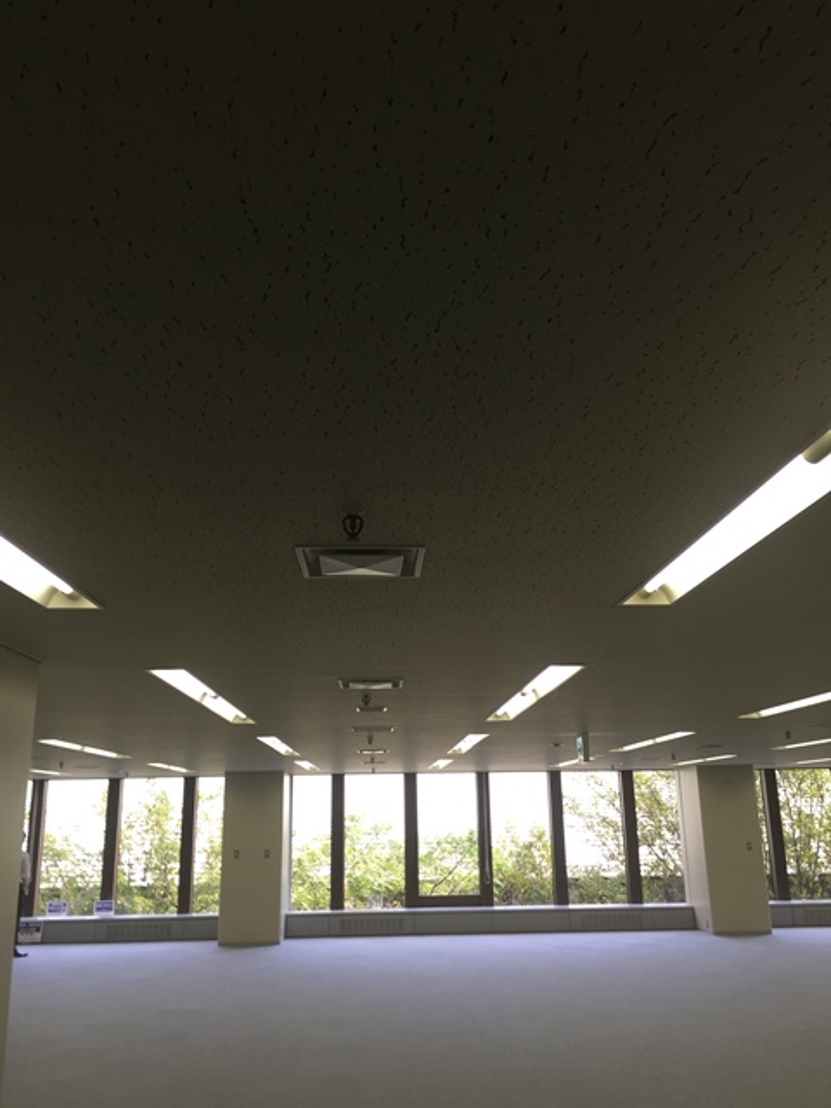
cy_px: 554
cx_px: 416
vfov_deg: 61.7
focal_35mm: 29
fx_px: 928
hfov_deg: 48.2
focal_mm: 4.15
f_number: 2.2
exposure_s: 1/60
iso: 32
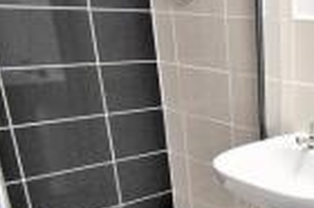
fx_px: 444
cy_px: 200
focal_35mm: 51
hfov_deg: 32.7
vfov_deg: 25.3
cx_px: 368
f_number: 4
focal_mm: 10
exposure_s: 1/160
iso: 1000
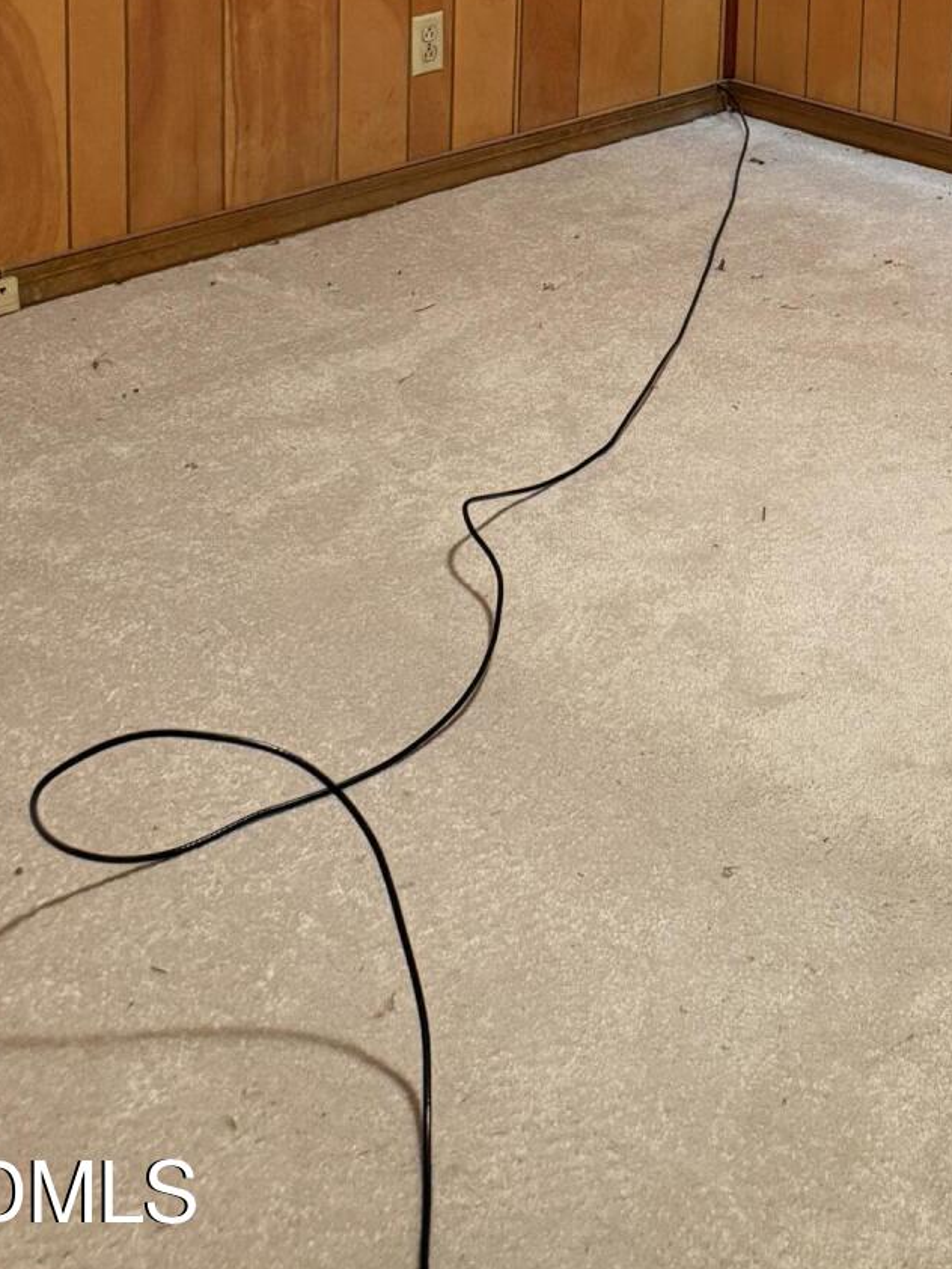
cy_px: -176
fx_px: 2089
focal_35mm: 57
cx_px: 1088
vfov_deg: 29.8
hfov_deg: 23.8
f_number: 1.78
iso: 640
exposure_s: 1/40
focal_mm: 6.76
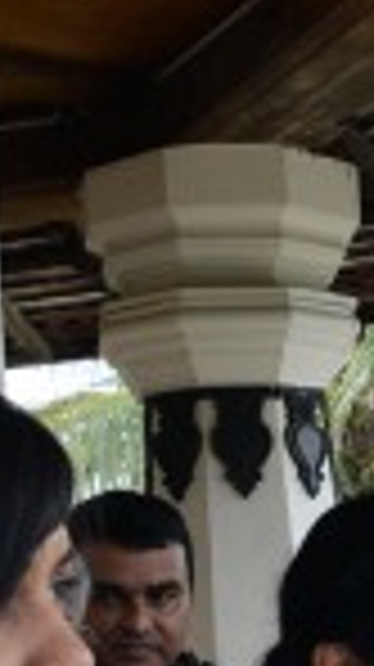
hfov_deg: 9.4
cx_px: 791
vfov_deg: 17.0
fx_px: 2103
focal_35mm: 119
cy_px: 868
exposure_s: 1/125
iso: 800
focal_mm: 28
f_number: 11
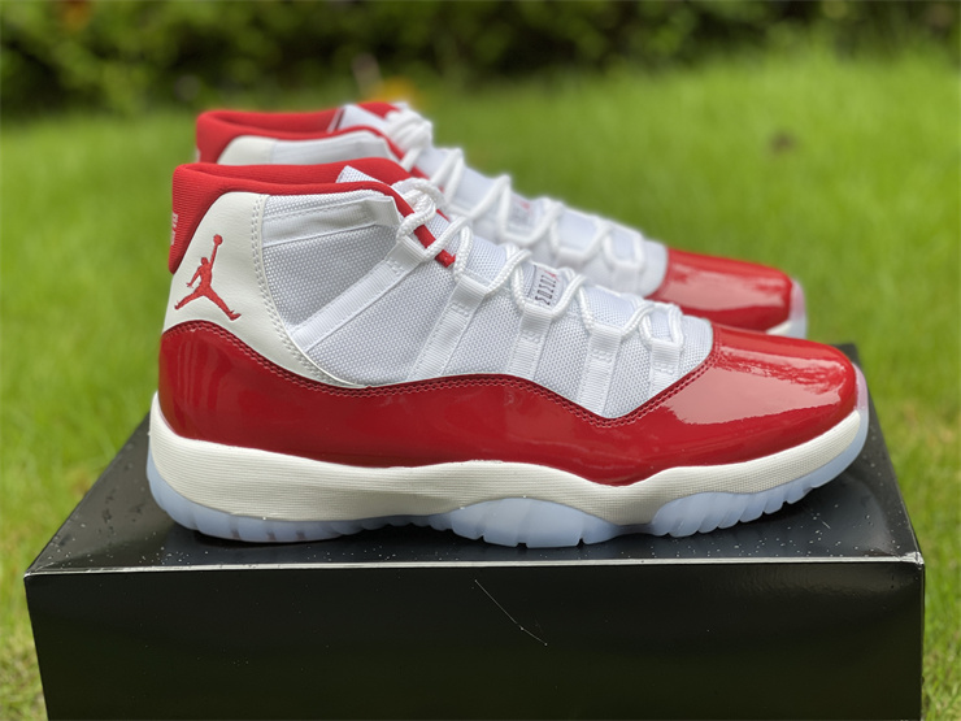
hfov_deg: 30.3
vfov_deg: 22.9
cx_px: 480
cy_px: 360
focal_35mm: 64
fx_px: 1777
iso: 64
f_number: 2.2
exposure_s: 1/121
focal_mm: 7.5
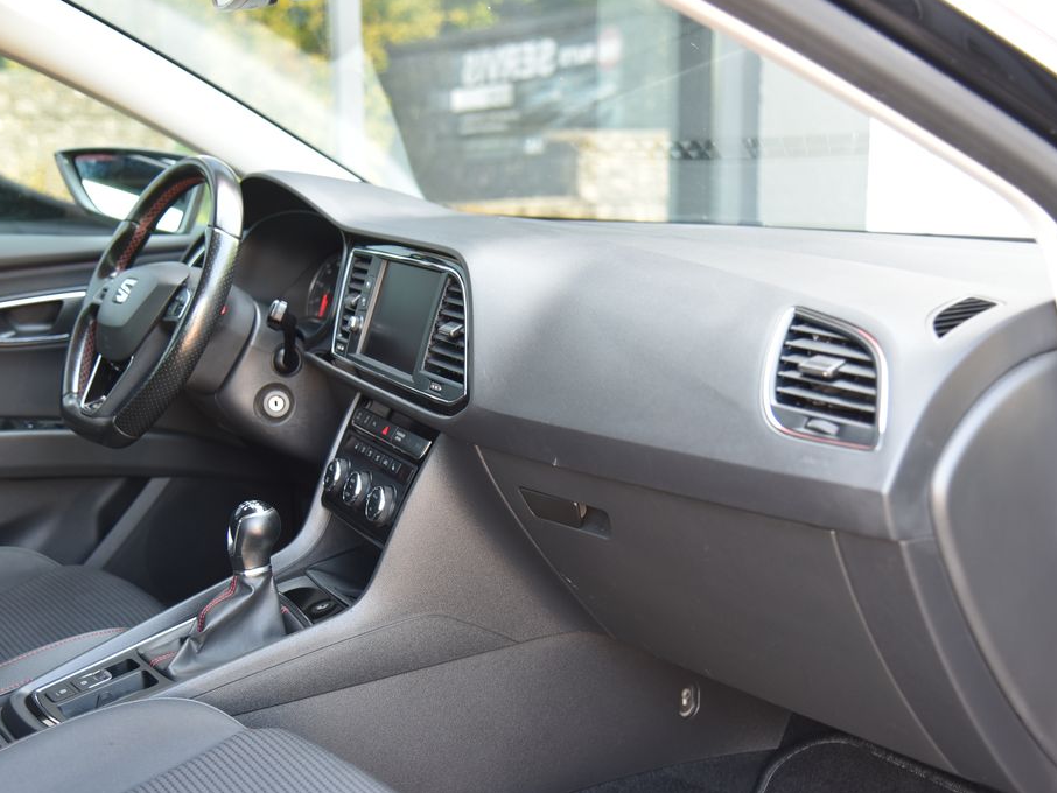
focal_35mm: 50
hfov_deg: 38.2
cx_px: 523
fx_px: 1527
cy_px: 396
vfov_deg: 29.1
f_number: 4
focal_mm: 46
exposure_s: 1/50
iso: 500
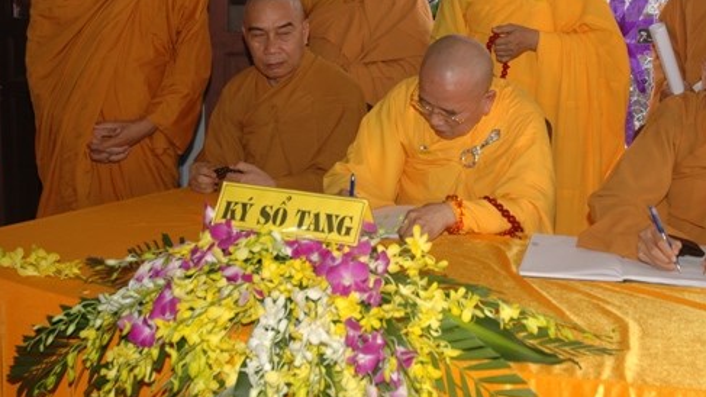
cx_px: 429
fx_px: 1043
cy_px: 97
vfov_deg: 21.4
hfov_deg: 37.2
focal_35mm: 56
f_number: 4
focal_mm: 27
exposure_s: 1/60
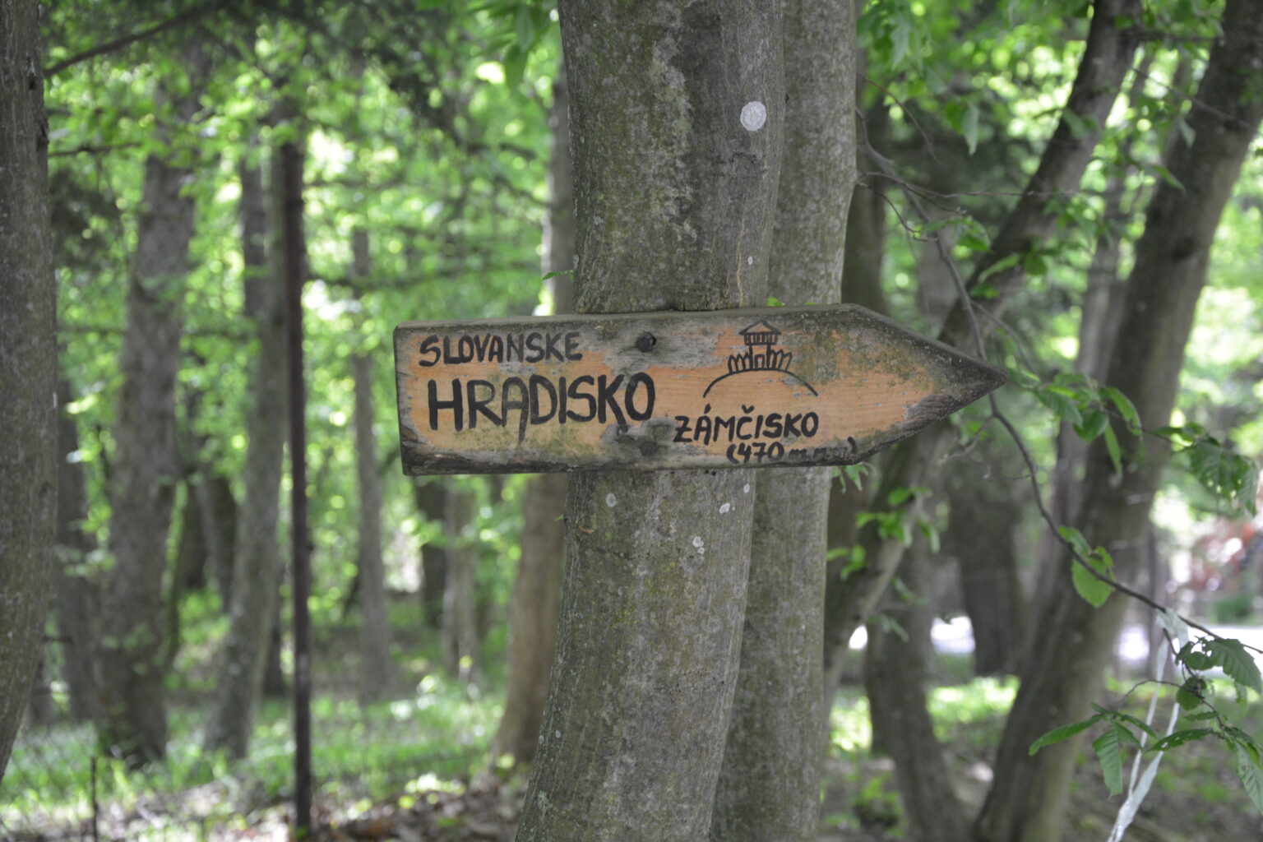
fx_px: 2631
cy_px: 421
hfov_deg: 27.0
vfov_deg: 18.2
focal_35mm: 75
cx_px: 632
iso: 800
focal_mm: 50
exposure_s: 1/50
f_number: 5
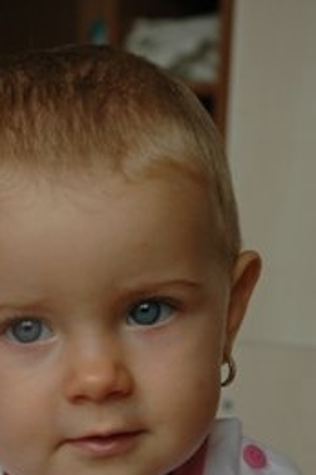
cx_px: 106
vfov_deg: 14.3
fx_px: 1885
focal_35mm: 143
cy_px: 364
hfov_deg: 9.6
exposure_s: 1/200
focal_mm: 62
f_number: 7.1
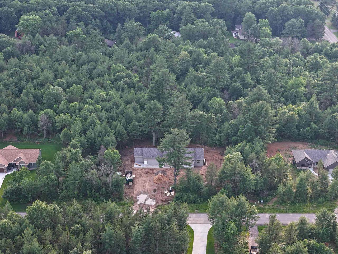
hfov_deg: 27.8
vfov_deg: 21.0
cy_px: 127
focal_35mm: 70
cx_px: 169
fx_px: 683
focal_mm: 19.35
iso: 100
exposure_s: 1/90
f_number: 2.8
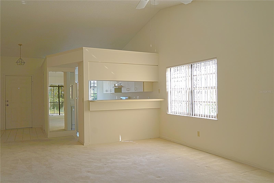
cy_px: 92
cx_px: 137
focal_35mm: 29
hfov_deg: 63.7
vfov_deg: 44.9
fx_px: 221
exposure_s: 1/125
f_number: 4
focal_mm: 29
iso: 100
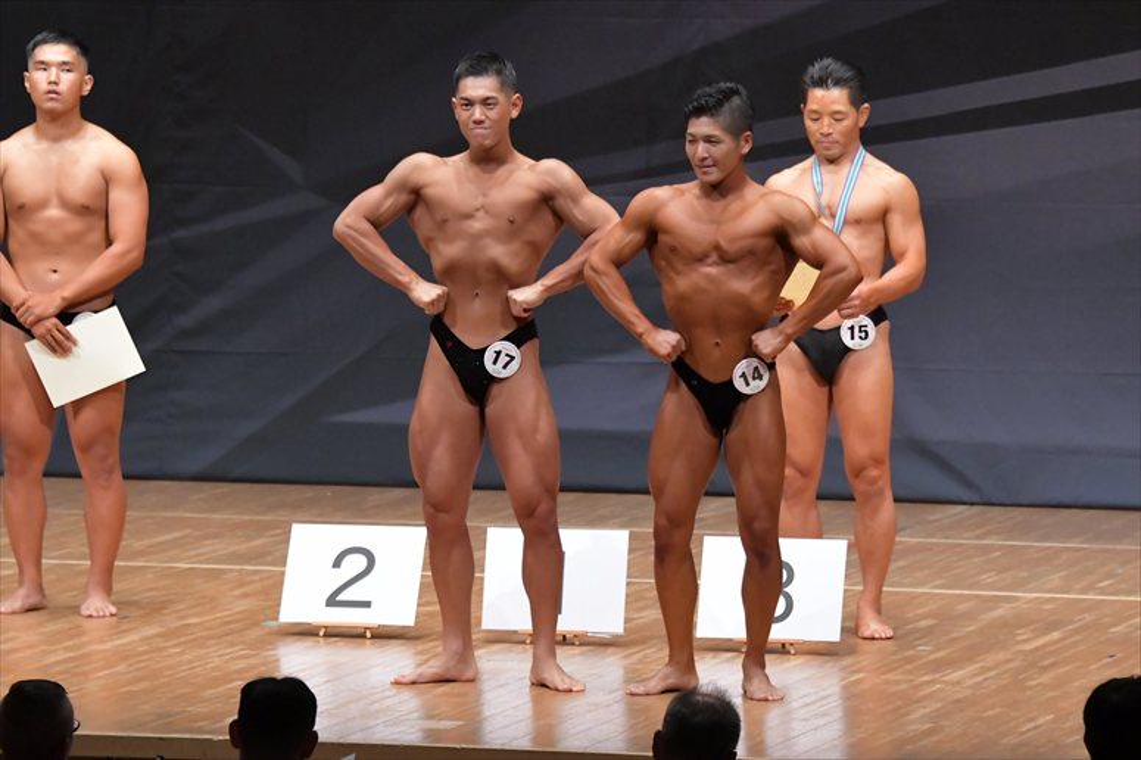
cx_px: 570
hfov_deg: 8.1
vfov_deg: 5.4
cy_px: 380
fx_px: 8078
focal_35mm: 255
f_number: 5.6
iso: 8000
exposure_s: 1/400
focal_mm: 170
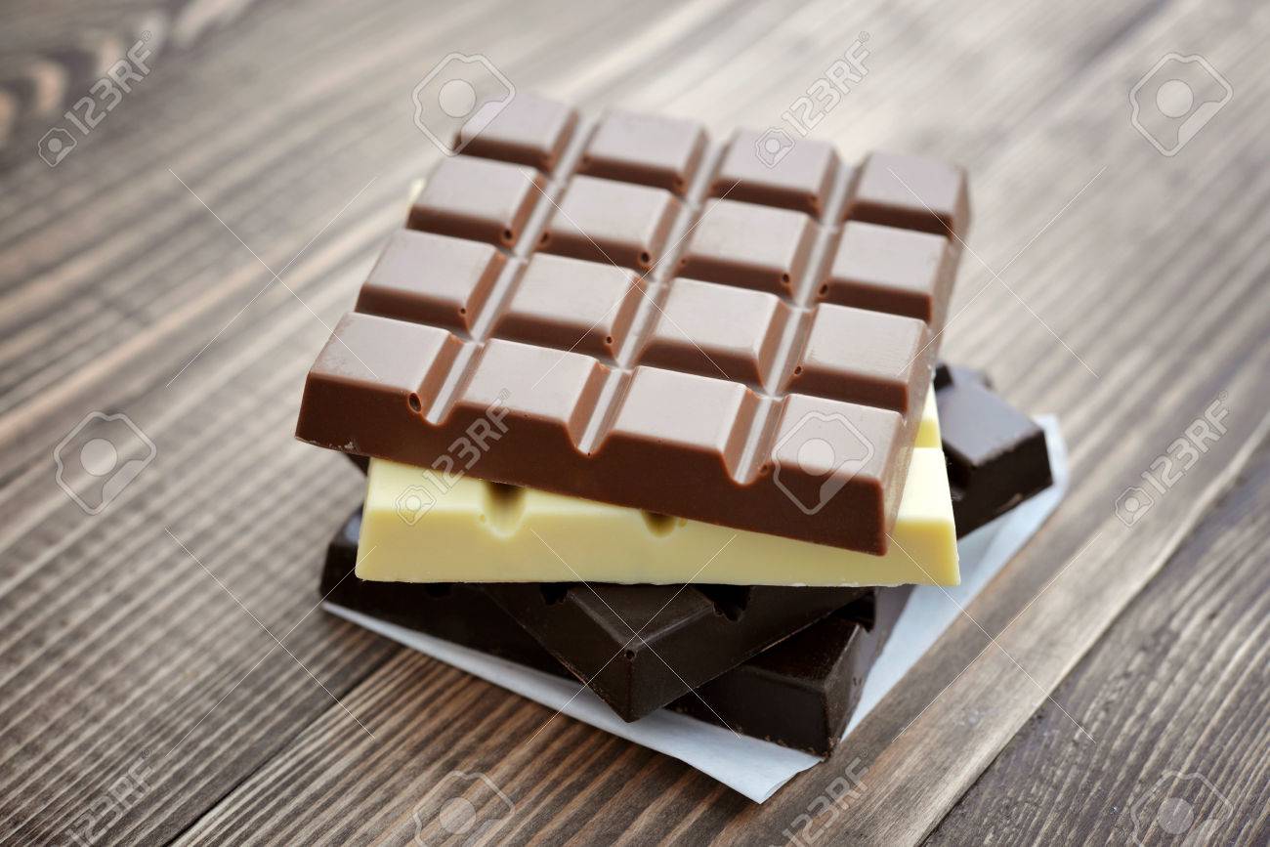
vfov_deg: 22.6
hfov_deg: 33.4
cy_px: 424
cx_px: 635
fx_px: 2117
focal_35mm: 60
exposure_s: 1/160
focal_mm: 60
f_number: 6.3
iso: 250
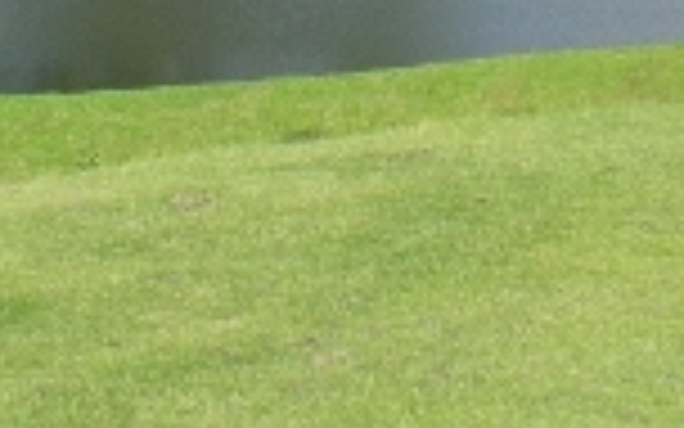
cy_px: -527
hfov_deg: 9.9
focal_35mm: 212
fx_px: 3952
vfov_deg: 6.0
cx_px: 99
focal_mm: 6.3
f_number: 4.6
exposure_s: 1/389
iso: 50
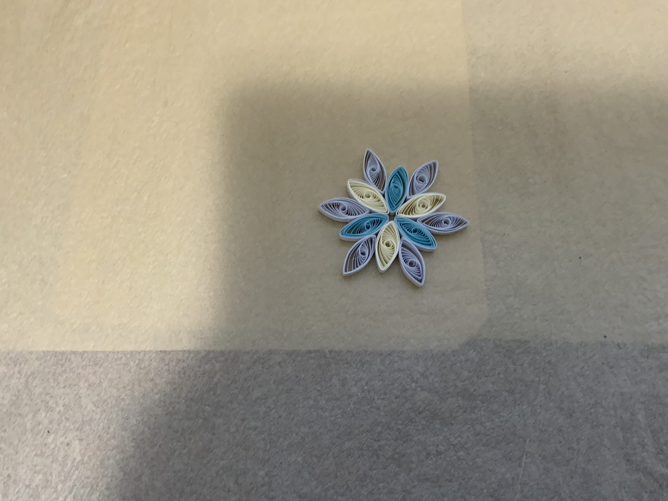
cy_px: 250
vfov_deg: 48.2
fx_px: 560
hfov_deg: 61.7
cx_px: 334
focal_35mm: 29
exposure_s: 1/60
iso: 200
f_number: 1.8
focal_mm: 3
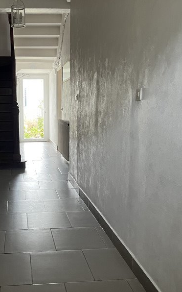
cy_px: 146
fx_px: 294
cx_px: 37
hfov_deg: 33.4
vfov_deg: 52.8
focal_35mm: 37
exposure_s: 1/60
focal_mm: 5.1
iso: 320
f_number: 1.6
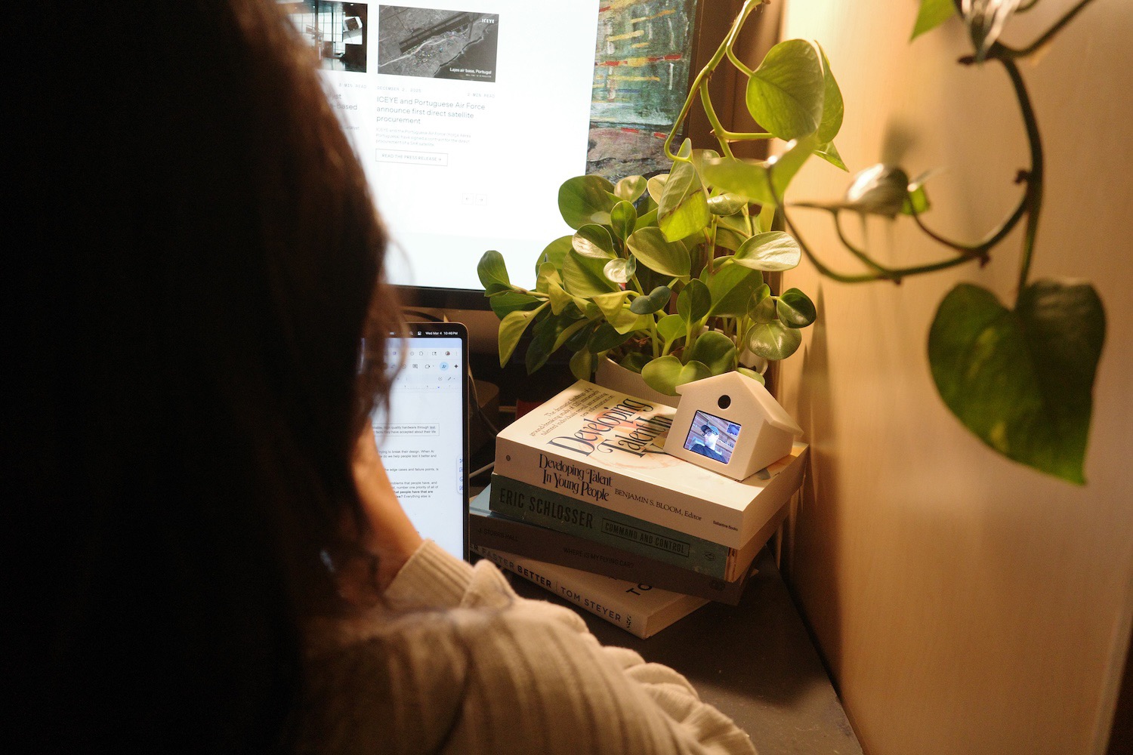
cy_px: 378
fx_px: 1259
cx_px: 566
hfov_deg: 48.5
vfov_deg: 33.4
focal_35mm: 40
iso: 2000
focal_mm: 26
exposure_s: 1/160
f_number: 3.2
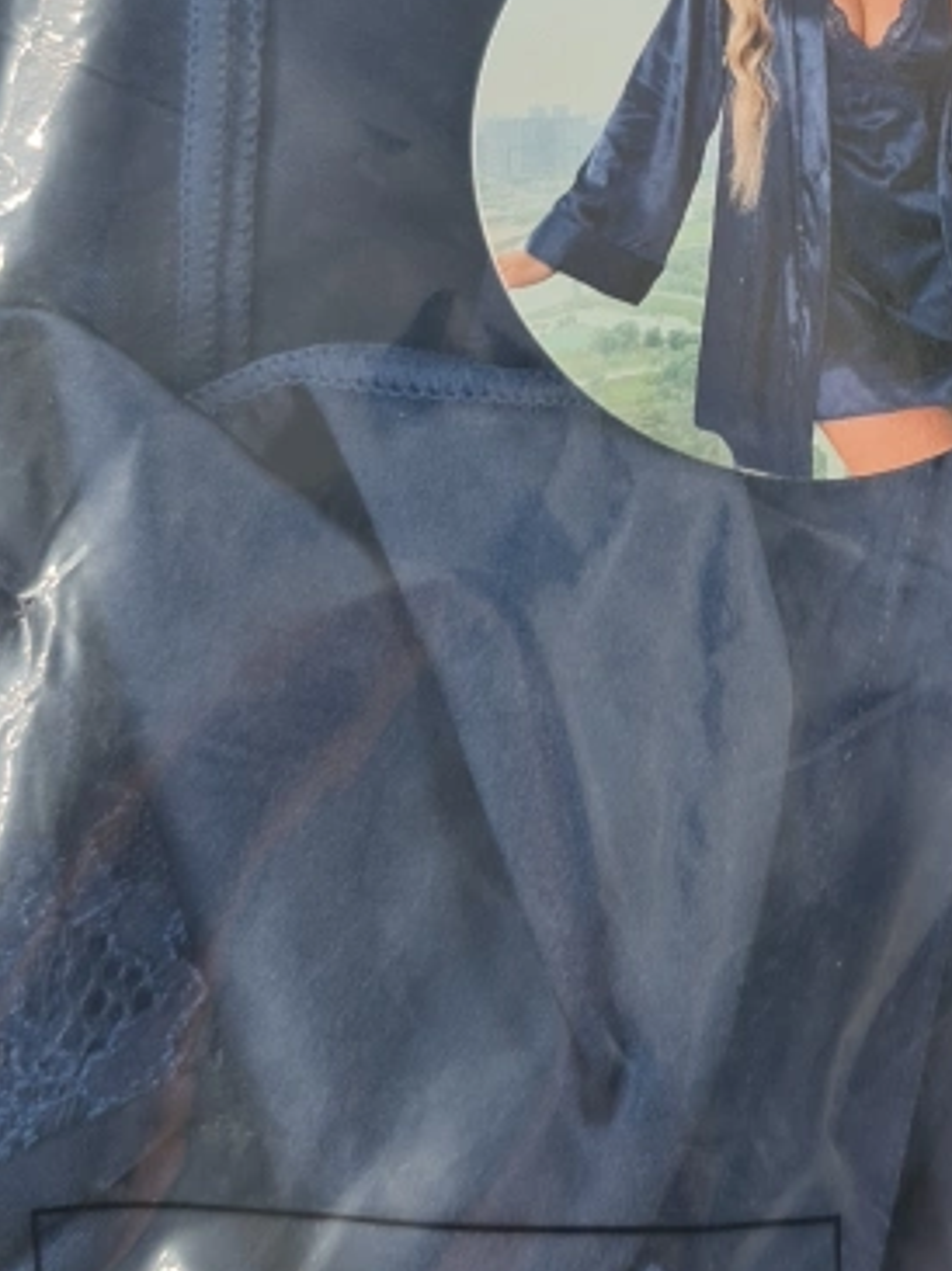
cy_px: 153
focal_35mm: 82
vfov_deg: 23.3
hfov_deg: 17.6
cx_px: 921
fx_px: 3010
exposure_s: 1/171
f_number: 1.8
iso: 50
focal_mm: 7
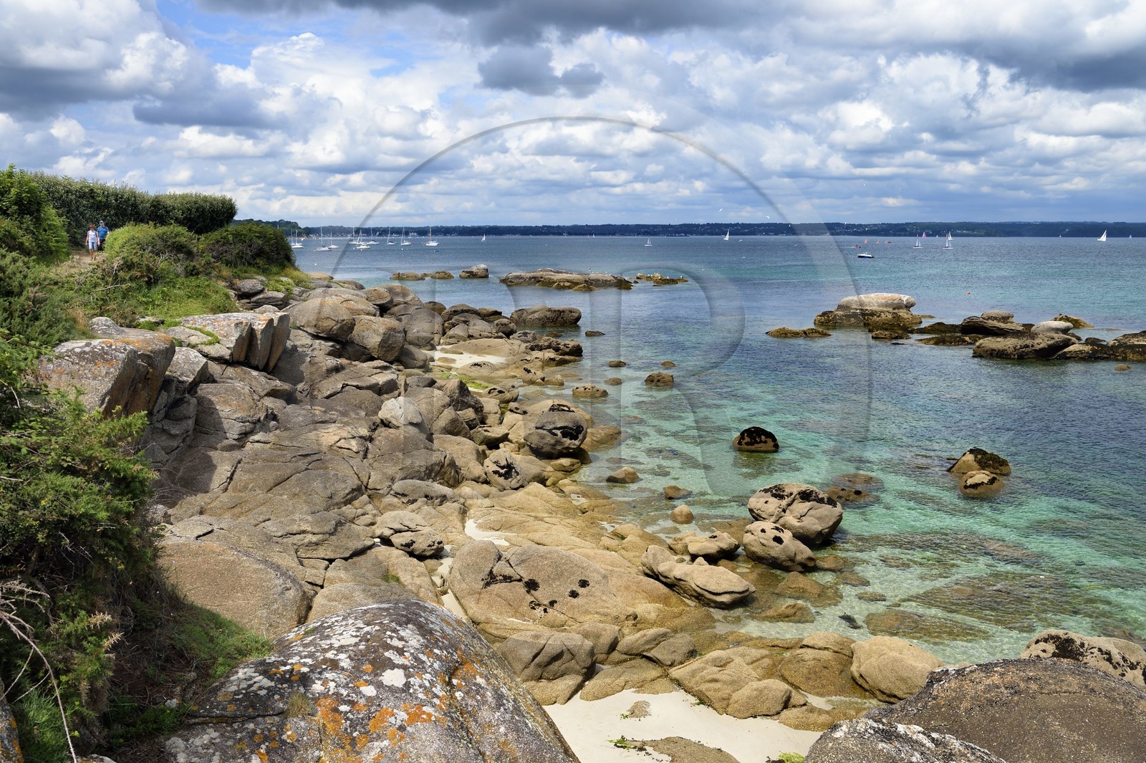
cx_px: 573
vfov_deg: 42.3
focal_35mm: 31
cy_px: 382
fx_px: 986
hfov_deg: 60.3
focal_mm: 31
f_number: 10
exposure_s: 1/400
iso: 200
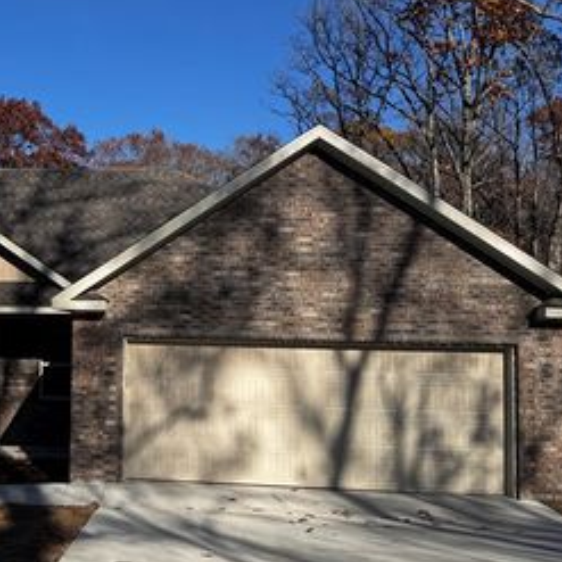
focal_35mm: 43
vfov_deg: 39.2
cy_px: 279
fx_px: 790
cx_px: 75
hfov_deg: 37.1
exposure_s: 1/4950
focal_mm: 6.76
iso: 80
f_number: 1.78
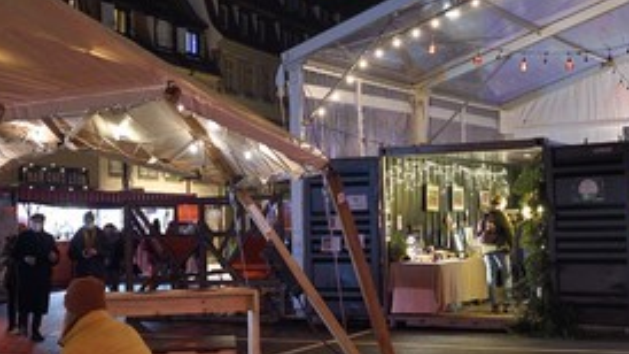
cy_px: 184
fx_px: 1017
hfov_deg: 34.3
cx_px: 289
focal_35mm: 61
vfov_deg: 19.7
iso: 1600
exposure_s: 1/8
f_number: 6.3
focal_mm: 38
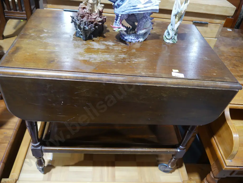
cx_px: 122
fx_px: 197
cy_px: 92
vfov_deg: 49.8
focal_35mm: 28
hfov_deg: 63.4
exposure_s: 1/60
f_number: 3.5
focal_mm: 14
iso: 800
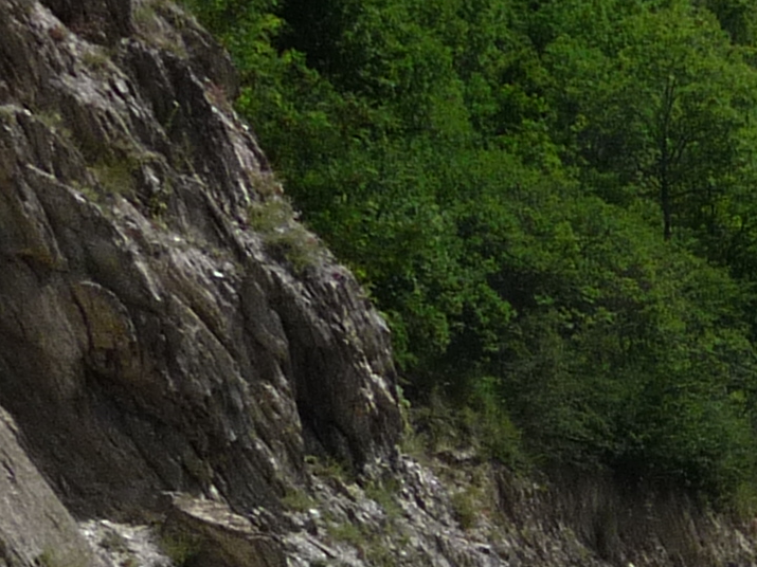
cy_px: 1212
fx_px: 3345
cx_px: 1236
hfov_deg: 12.1
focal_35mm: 153
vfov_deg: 9.0
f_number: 5.6
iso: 100
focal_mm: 5.2
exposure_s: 1/500
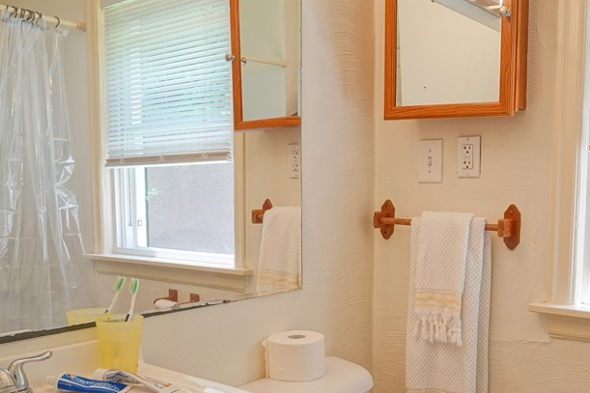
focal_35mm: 32
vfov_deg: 40.6
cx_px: 422
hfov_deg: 56.6
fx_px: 524
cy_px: 262
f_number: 8
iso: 800
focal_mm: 18
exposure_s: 1/10
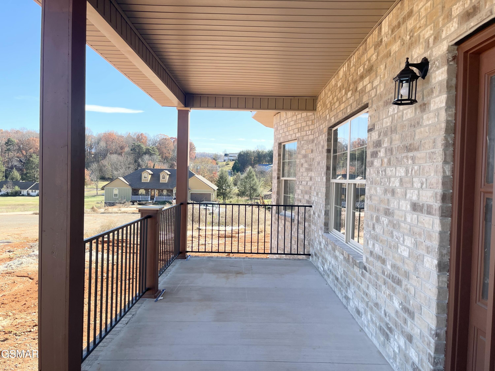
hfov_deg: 69.4
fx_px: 357
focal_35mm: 25
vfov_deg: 54.9
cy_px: 186
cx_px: 248
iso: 32
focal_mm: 5.1
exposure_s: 1/874
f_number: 1.6
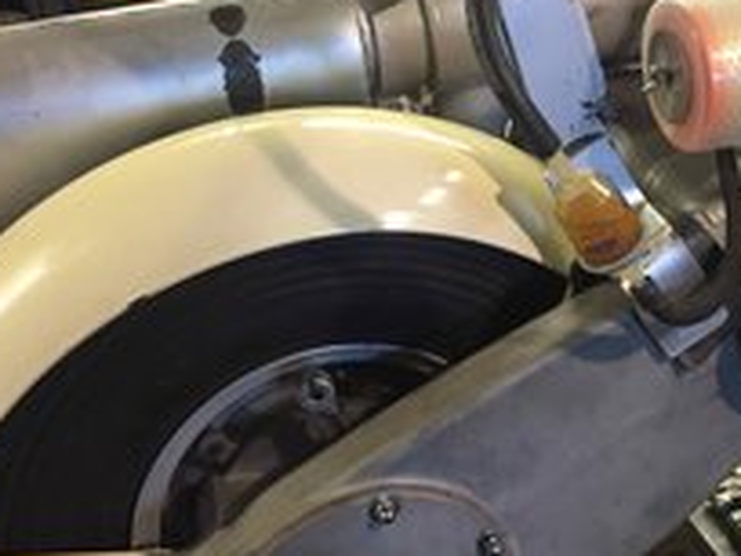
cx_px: 563
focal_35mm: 57
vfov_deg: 25.6
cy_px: 233
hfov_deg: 33.1
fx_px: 1220
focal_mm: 4.15
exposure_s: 1/25
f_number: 2.2
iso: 250
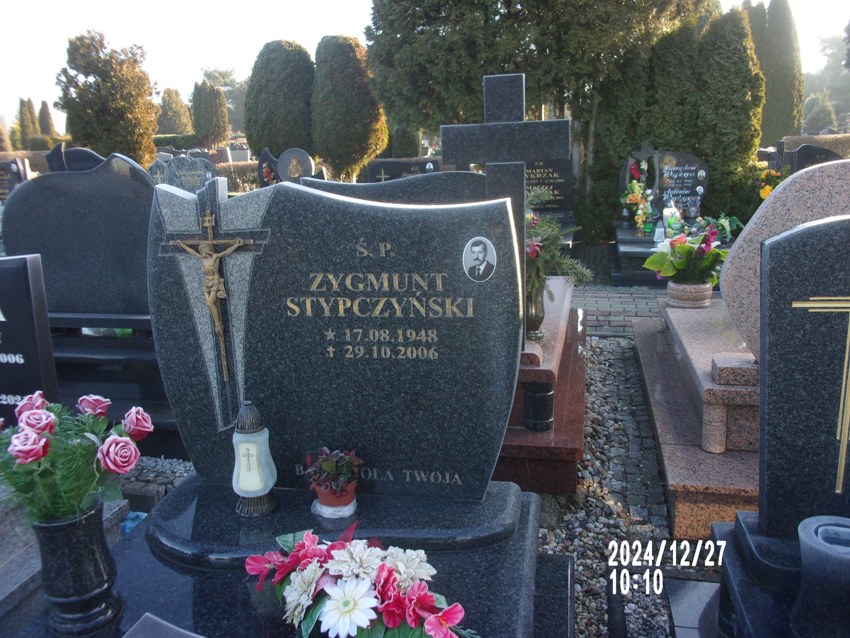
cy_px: 319
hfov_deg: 63.4
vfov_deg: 49.7
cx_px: 425
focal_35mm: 28
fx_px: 688
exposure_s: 1/70
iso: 80
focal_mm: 5.1
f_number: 3.9
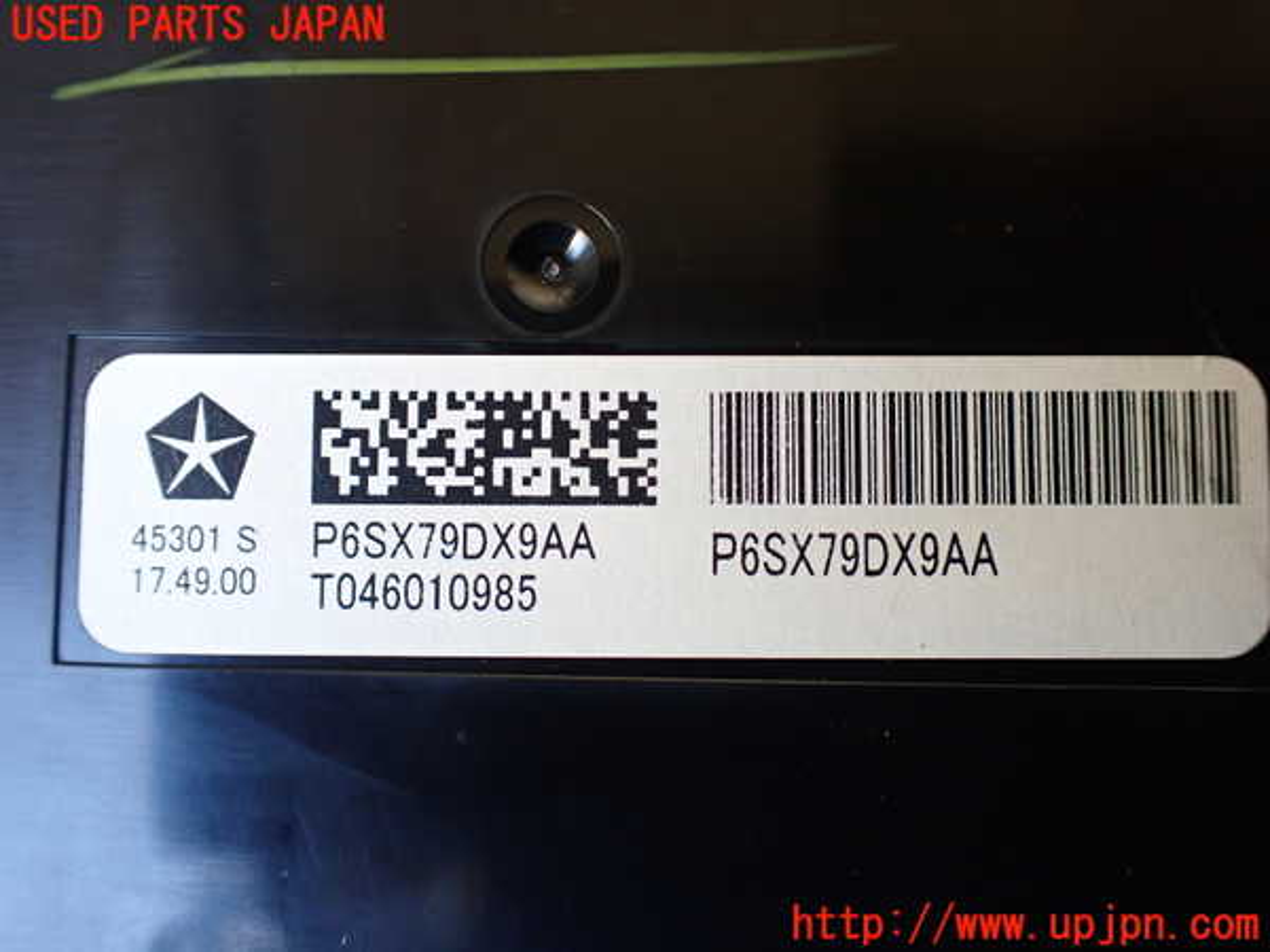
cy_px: 476
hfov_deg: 60.0
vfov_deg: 46.8
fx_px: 1101
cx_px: 635
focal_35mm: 30
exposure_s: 1/125
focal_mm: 5.4
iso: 400
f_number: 2.3
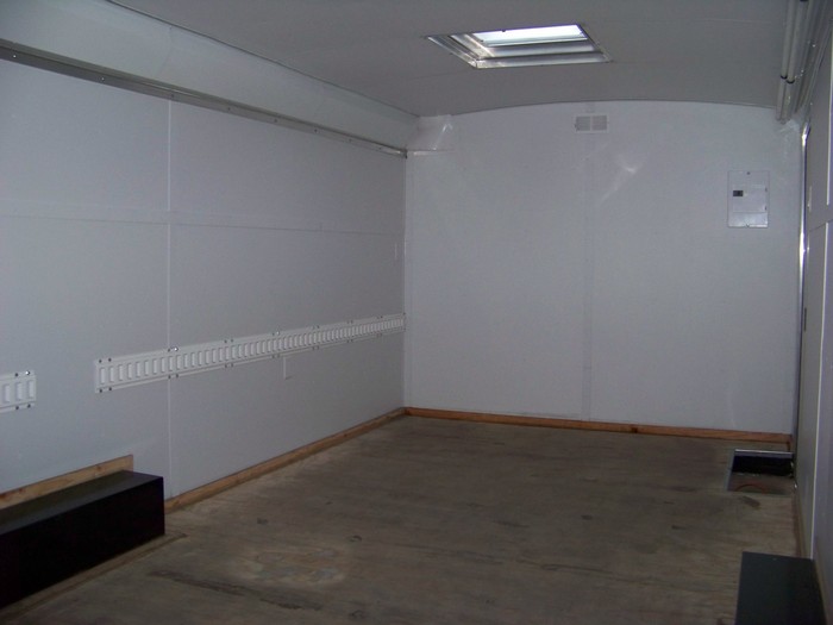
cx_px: 416
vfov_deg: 39.7
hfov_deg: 51.4
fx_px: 866
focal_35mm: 36
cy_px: 312
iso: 200
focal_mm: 5.85
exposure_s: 1/30
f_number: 2.8
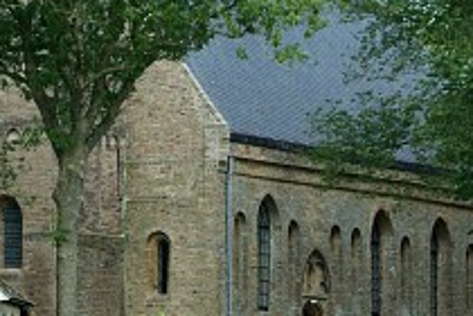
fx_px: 3600
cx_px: 180
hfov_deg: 7.5
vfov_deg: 5.0
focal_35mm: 274
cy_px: 261
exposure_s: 1/750
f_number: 5.6
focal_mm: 85
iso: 400
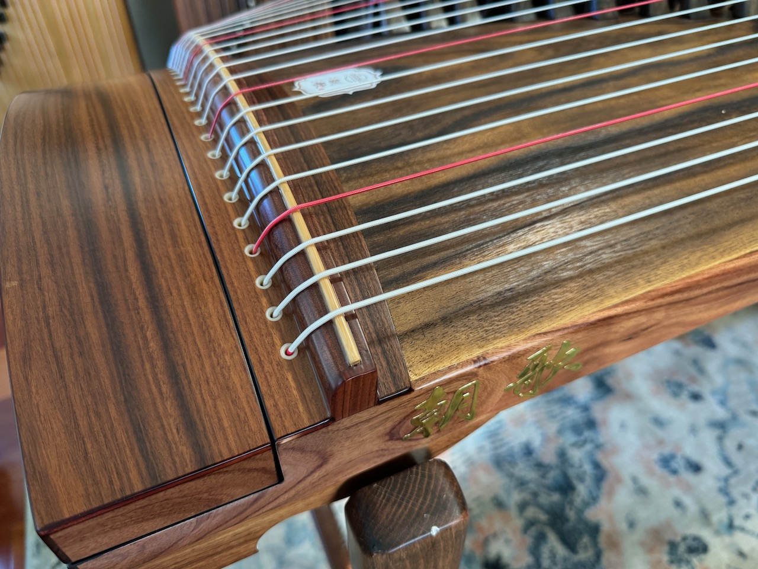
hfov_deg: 71.6
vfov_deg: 56.8
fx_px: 526
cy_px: 284
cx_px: 379
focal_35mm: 24
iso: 320
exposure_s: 1/60
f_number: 1.78
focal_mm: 6.86
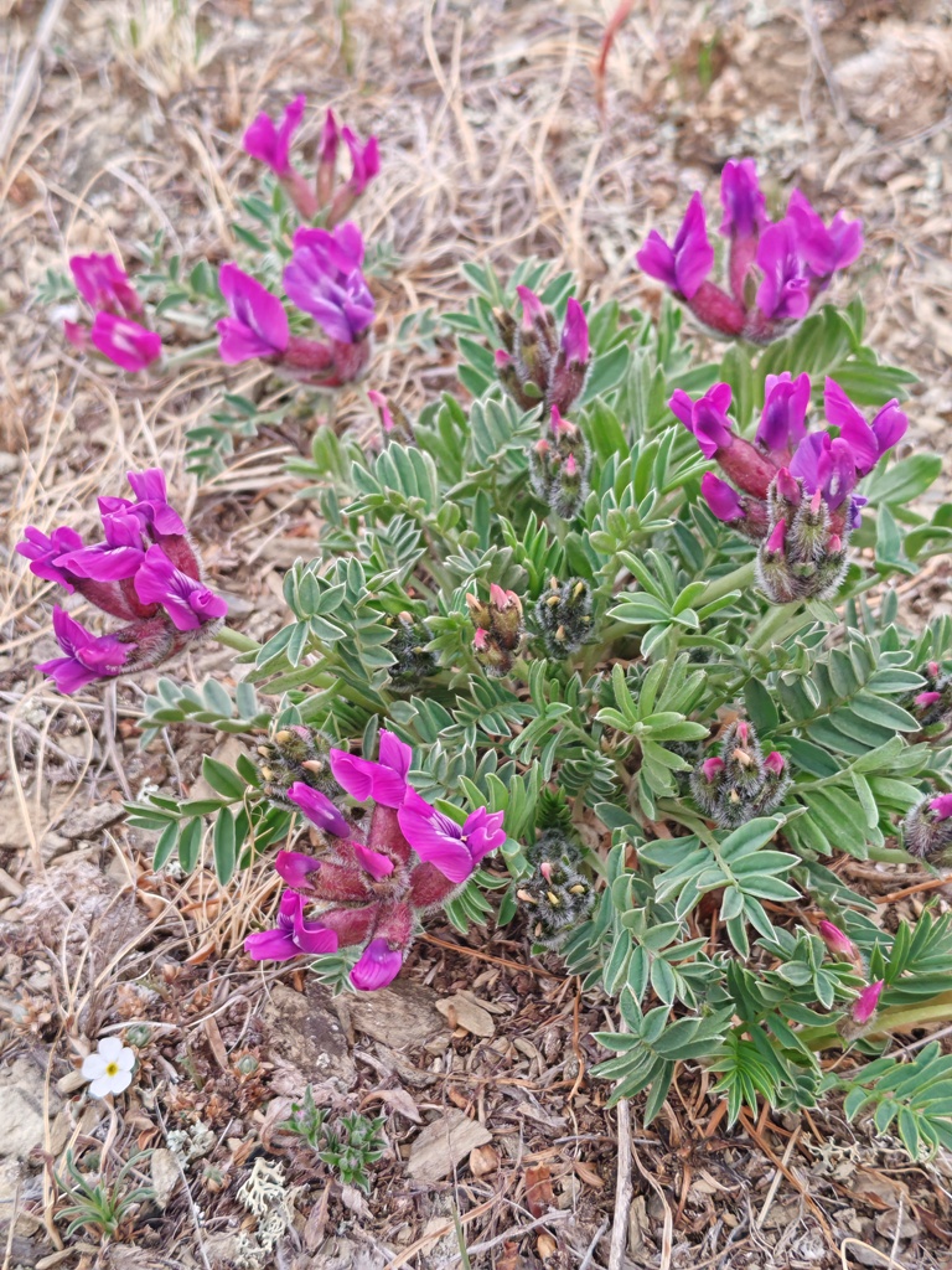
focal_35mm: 54
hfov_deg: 27.0
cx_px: 476
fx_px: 1980
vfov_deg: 35.5
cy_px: 635
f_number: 1.95
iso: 200
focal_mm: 5.52
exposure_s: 1/100
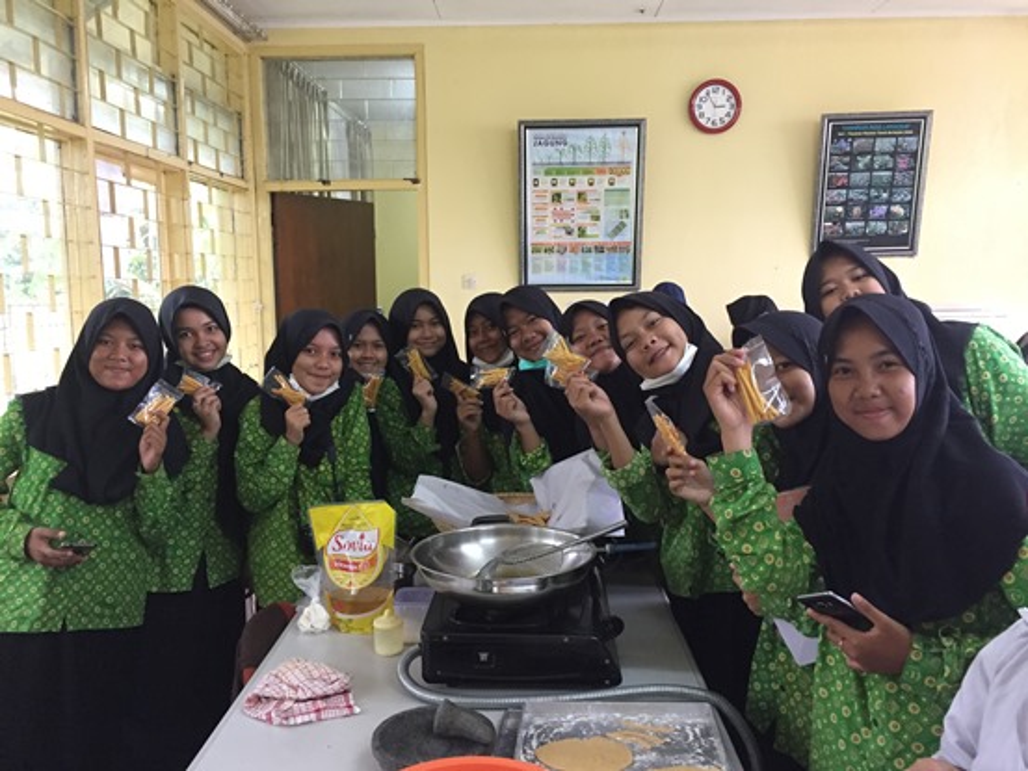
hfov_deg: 61.6
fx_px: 861
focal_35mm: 29
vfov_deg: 48.2
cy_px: 386
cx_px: 514
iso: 320
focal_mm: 4.15
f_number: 2.2
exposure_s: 1/33
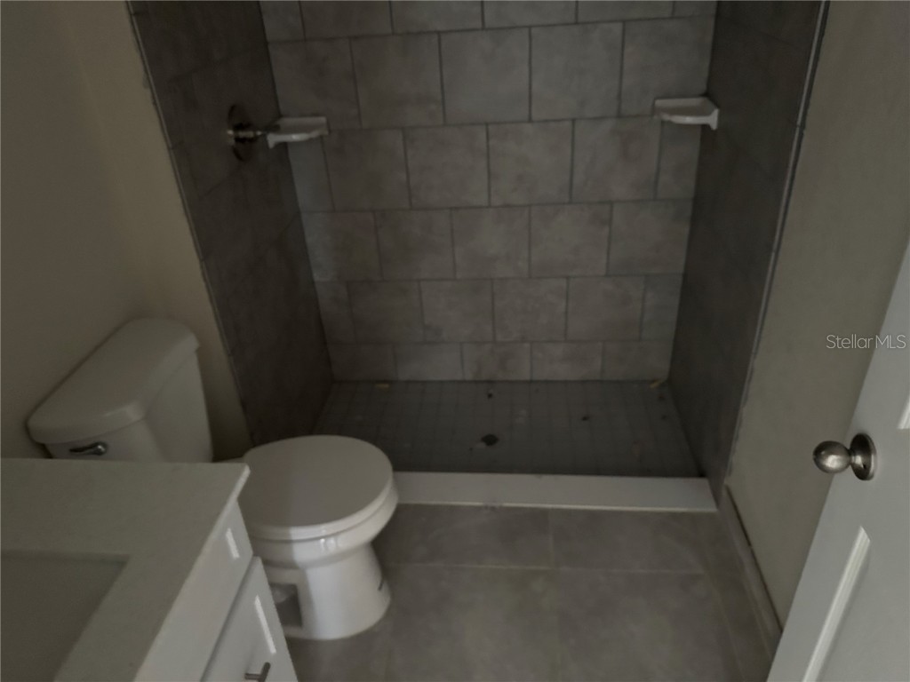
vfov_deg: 56.8
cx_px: 455
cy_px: 341
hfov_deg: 71.6
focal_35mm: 24
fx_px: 631
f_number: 1.78
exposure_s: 1/30
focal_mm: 6.86
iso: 1600
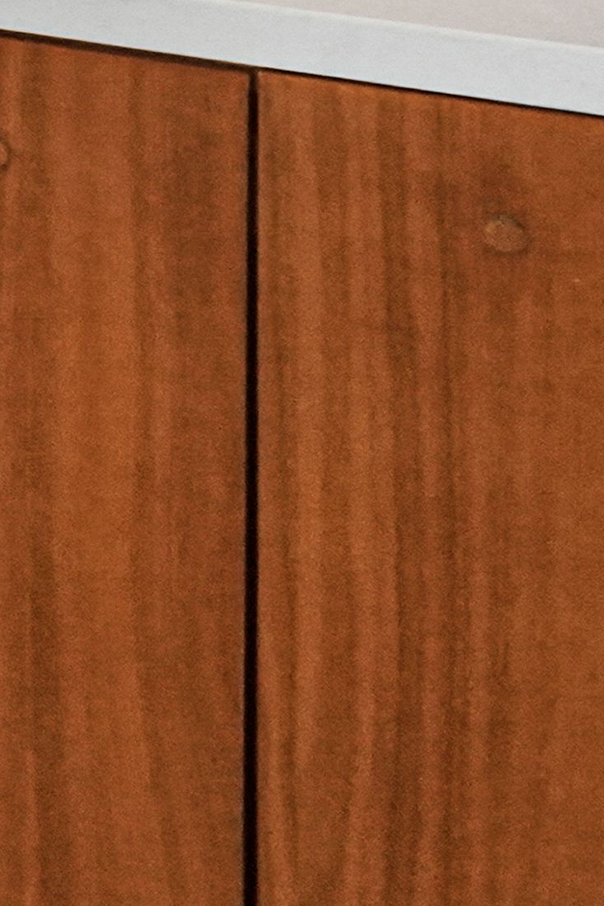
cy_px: -549
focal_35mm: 93
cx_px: -1298
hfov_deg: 10.1
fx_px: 2340
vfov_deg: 18.7
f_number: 9
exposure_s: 1/30
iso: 2000
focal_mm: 17
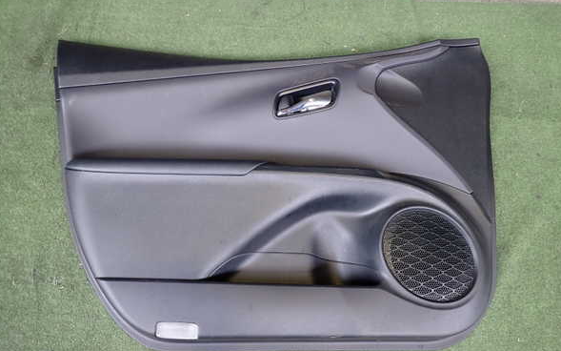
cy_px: 186
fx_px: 413
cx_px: 279
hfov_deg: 68.4
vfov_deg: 46.0
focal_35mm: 27
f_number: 2
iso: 200
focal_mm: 4.5
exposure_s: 1/50
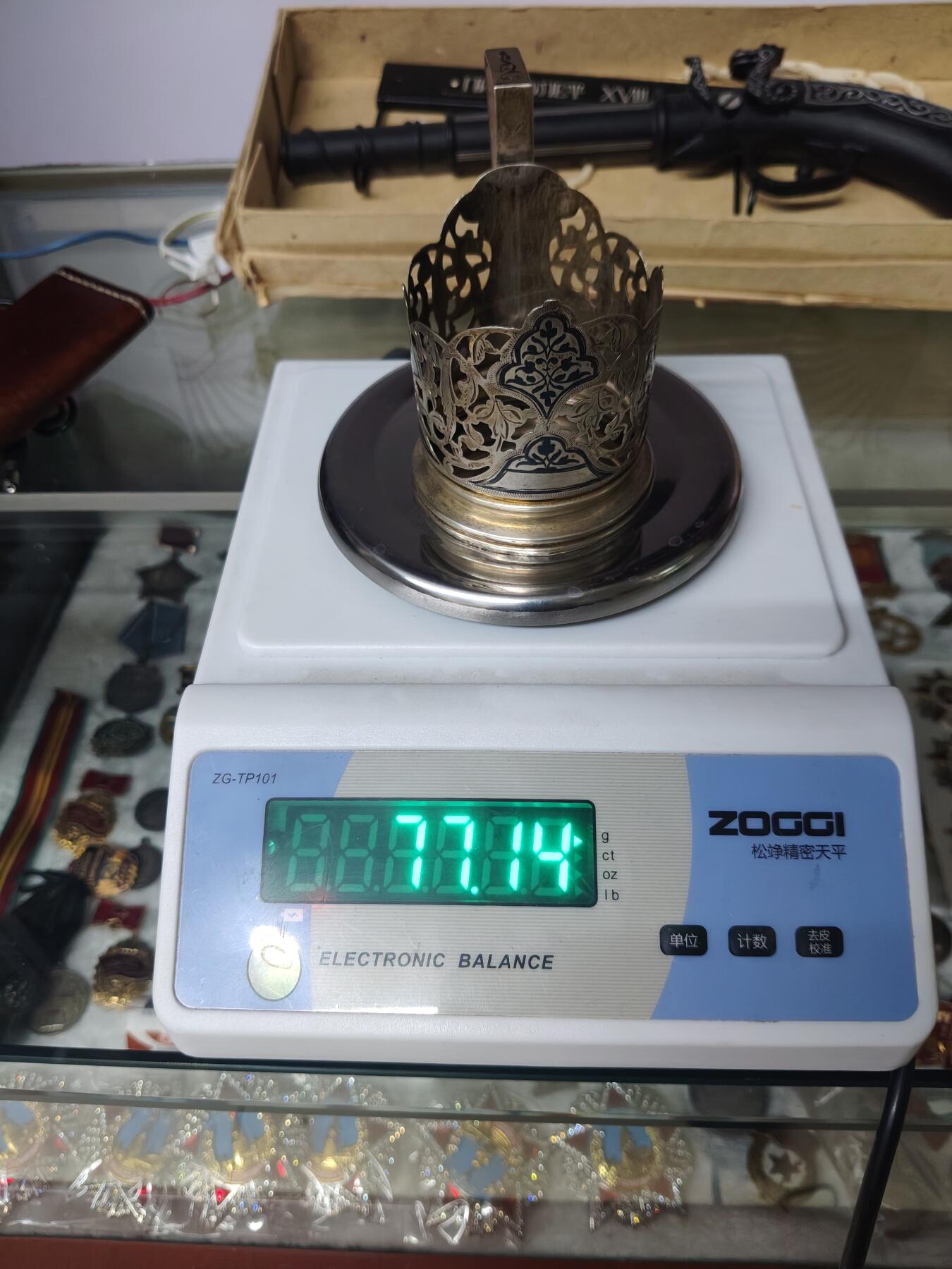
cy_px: 634
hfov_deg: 53.1
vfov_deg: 67.3
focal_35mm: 26
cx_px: 476
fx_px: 953
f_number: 1.88
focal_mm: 4.84
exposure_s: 1/120
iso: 1602
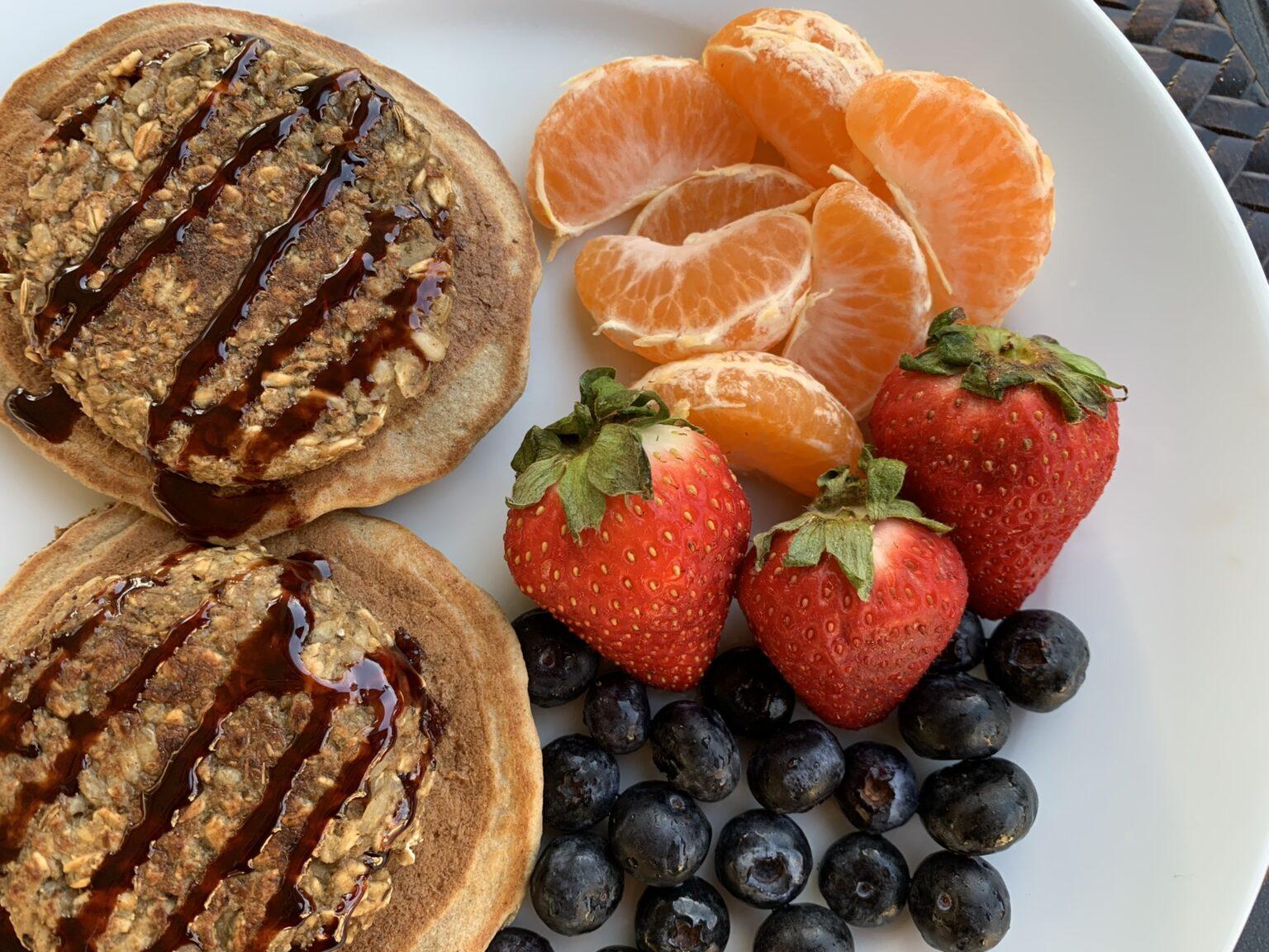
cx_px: 634
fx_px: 953
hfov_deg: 67.3
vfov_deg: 53.1
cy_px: 476
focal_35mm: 26
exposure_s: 1/122
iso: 64
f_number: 1.8
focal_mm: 4.25
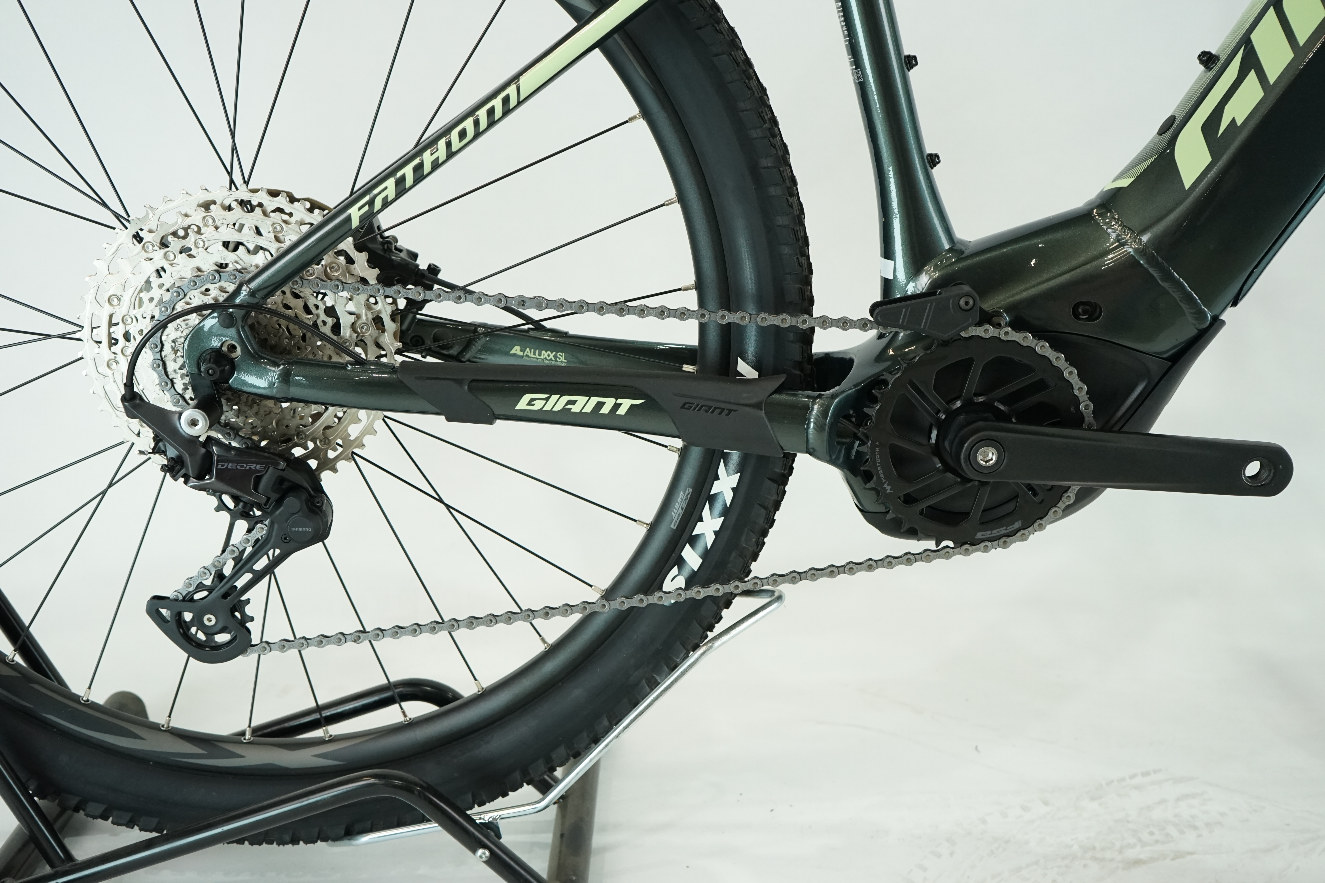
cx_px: 662
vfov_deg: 34.2
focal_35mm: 39
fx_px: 1435
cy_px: 442
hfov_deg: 49.6
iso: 1600
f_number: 5.6
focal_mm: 39
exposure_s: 1/200
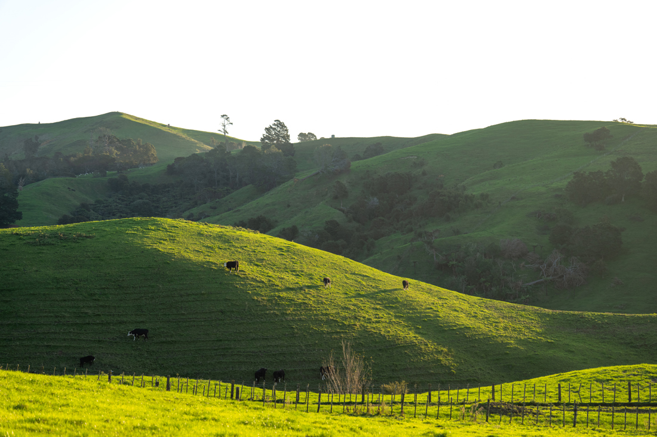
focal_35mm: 70
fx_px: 1277
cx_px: 328
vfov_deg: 19.5
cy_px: 218
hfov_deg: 28.8
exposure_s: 1/400
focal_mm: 70
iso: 200
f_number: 2.8
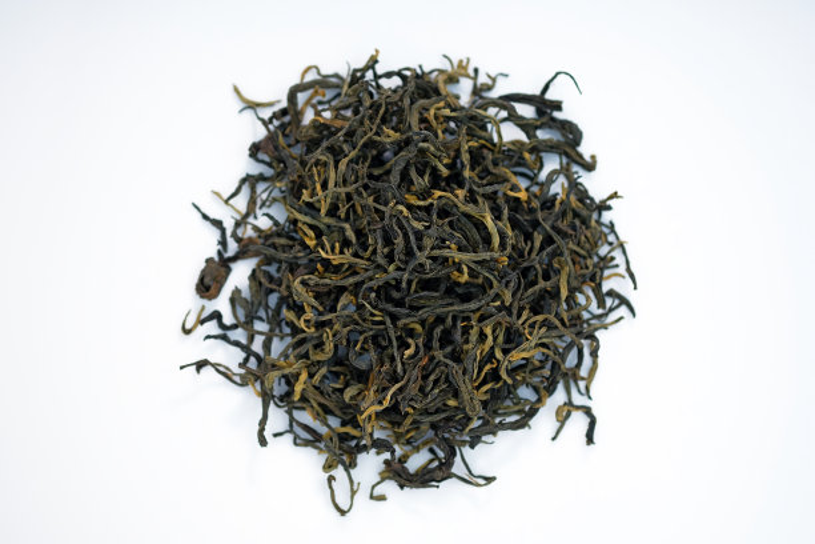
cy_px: 272
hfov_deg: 22.6
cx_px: 408
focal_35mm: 90
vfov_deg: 15.2
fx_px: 2037
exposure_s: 1/180
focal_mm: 60
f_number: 2.4
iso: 200
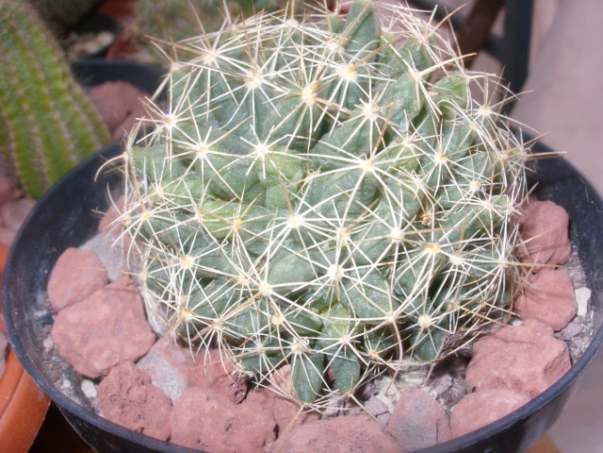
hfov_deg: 34.3
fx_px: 976
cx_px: 302
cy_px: 226
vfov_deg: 26.1
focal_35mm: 56
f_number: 5.3
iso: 300
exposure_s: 1/8
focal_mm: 9.3
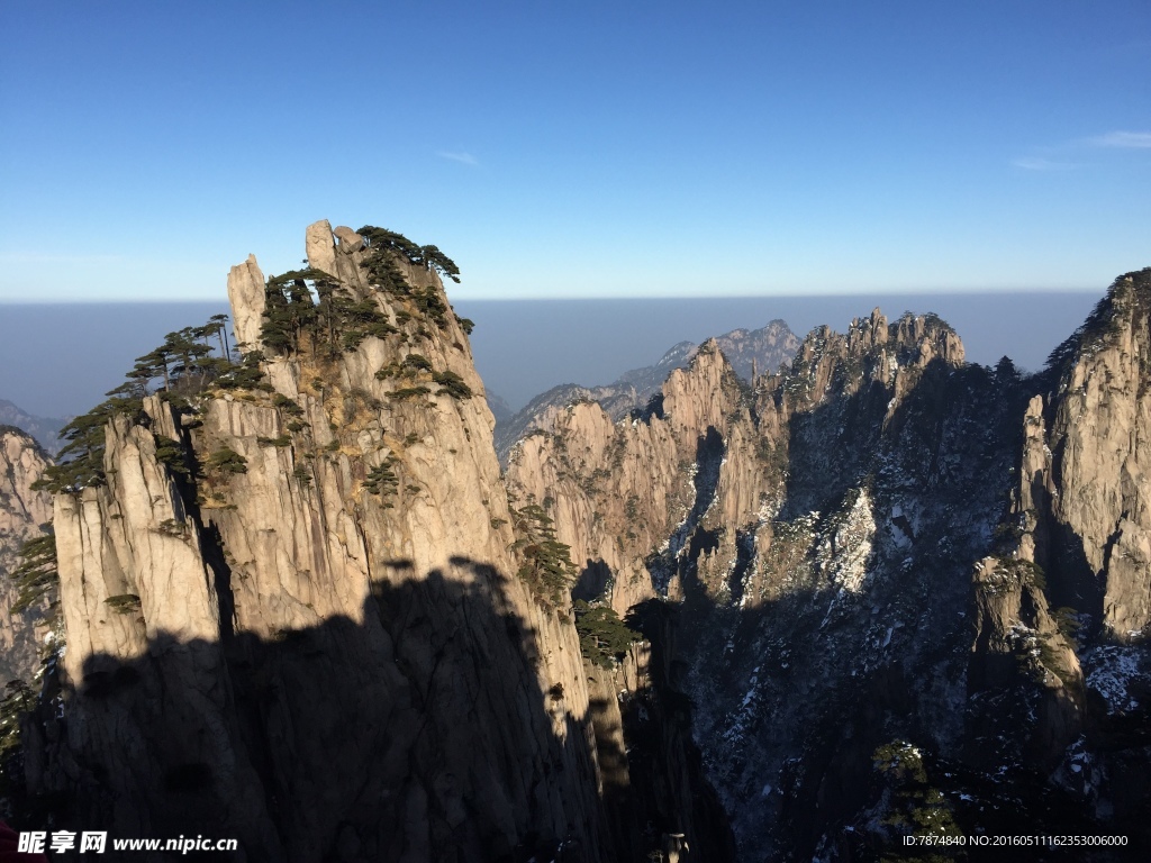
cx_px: 576
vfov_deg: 48.2
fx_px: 964
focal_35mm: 29
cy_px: 432
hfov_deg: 61.7
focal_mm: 4.15
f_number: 2.2
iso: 32
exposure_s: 1/2198
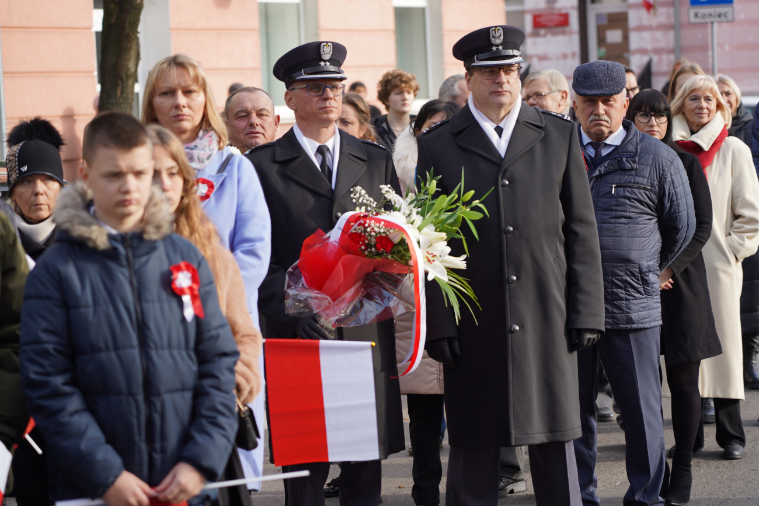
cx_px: 380
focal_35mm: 105
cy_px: 253
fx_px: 2214
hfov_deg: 19.5
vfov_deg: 13.0
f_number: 4
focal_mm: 105
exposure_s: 1/200
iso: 100
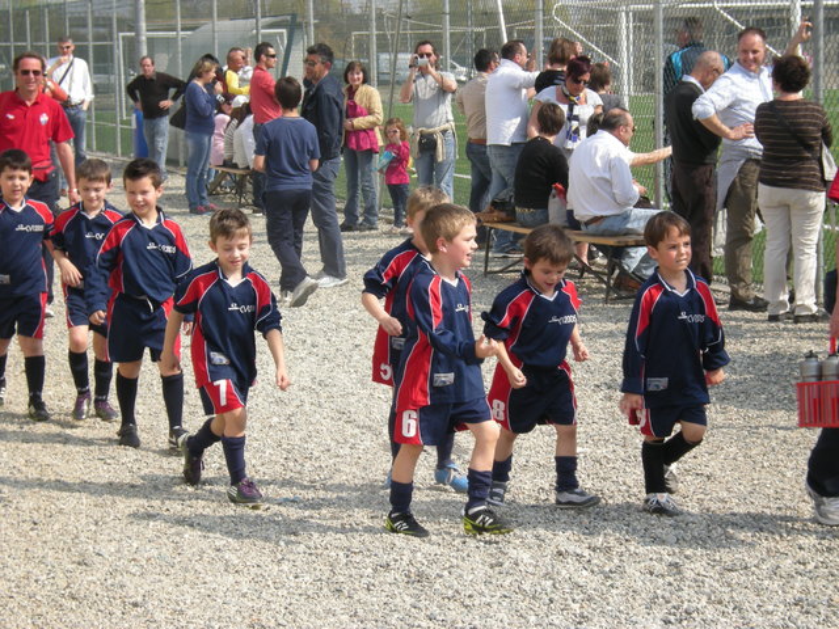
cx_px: 420
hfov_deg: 19.3
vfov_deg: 14.5
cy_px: 314
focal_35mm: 102
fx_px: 2472
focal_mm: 17
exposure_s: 1/217
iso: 64
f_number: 5.6
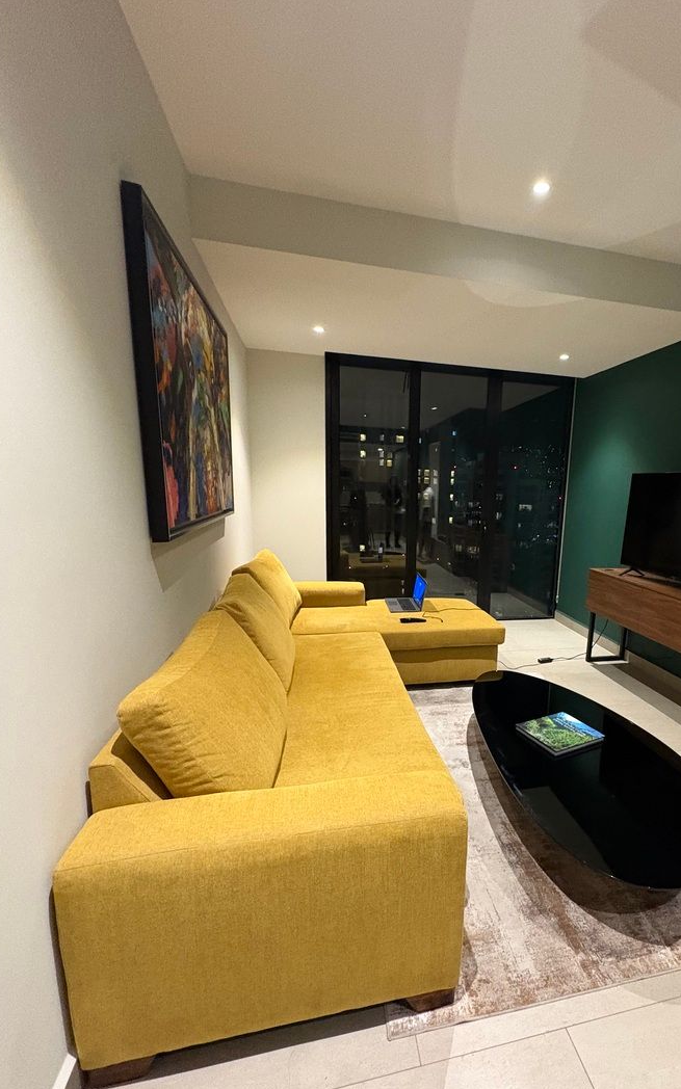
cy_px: 586
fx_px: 505
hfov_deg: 66.5
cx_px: 443
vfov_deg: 94.2
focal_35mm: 17
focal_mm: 2.22
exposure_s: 1/60
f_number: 2.2
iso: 800
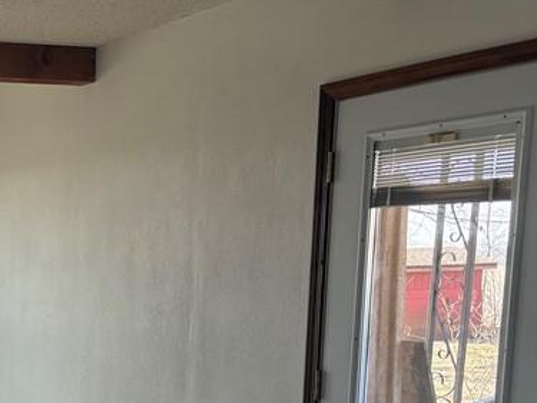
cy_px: 416
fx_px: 1101
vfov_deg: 20.0
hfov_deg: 24.2
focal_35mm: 71
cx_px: -149
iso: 64
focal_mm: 5.96
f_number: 1.6
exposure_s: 1/233
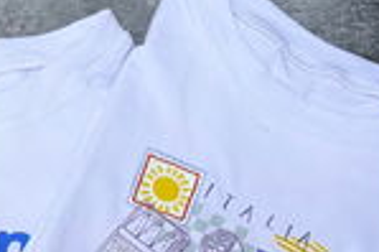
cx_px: -97
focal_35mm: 97
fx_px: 1020
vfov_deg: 13.5
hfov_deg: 19.6
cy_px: 342
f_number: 1.6
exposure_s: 1/2208
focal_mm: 5.96
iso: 50
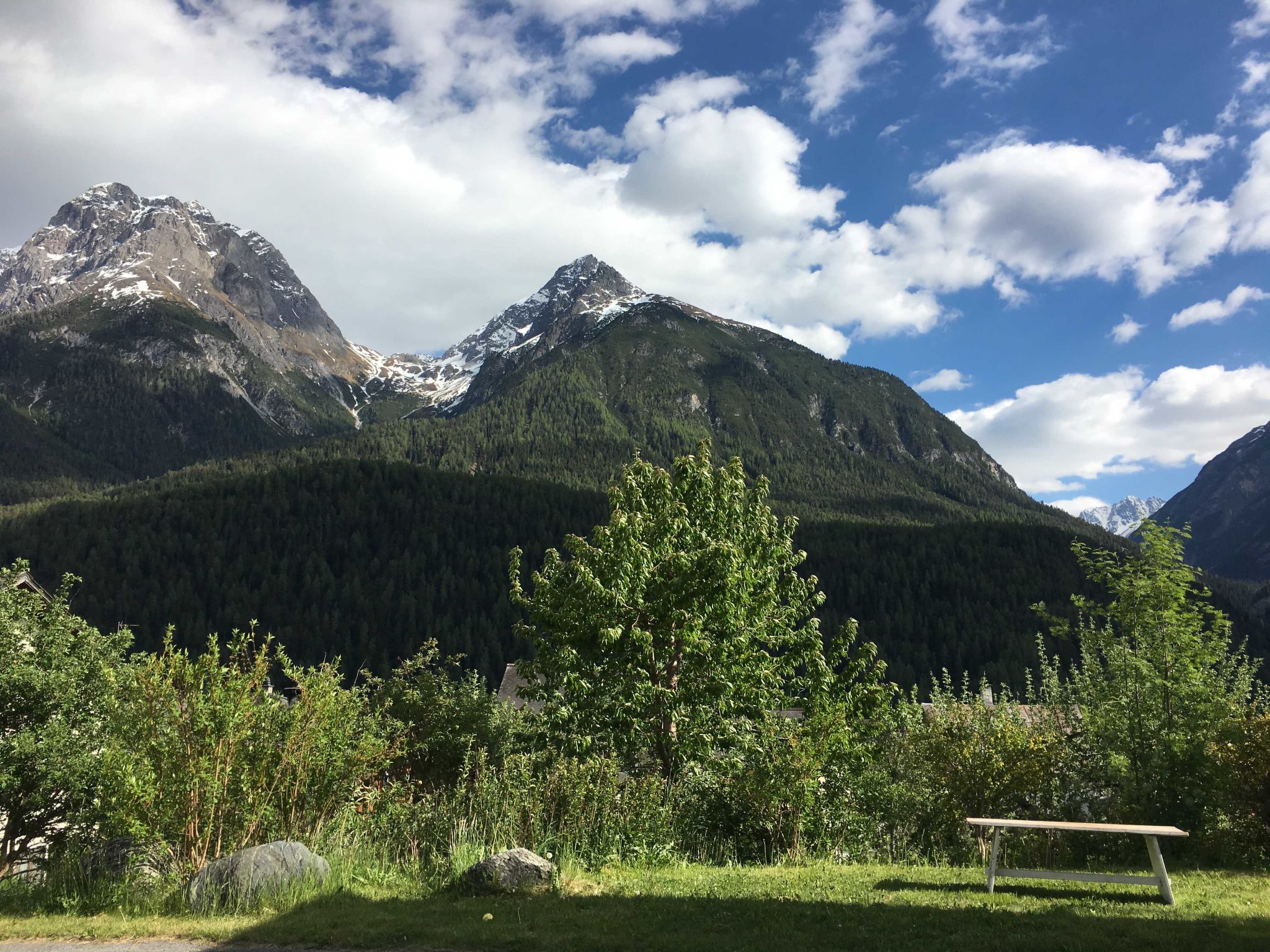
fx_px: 1064
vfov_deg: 48.2
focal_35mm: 29
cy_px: 476
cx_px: 635
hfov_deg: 61.7
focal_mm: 4.15
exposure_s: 1/1972
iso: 25
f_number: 2.2
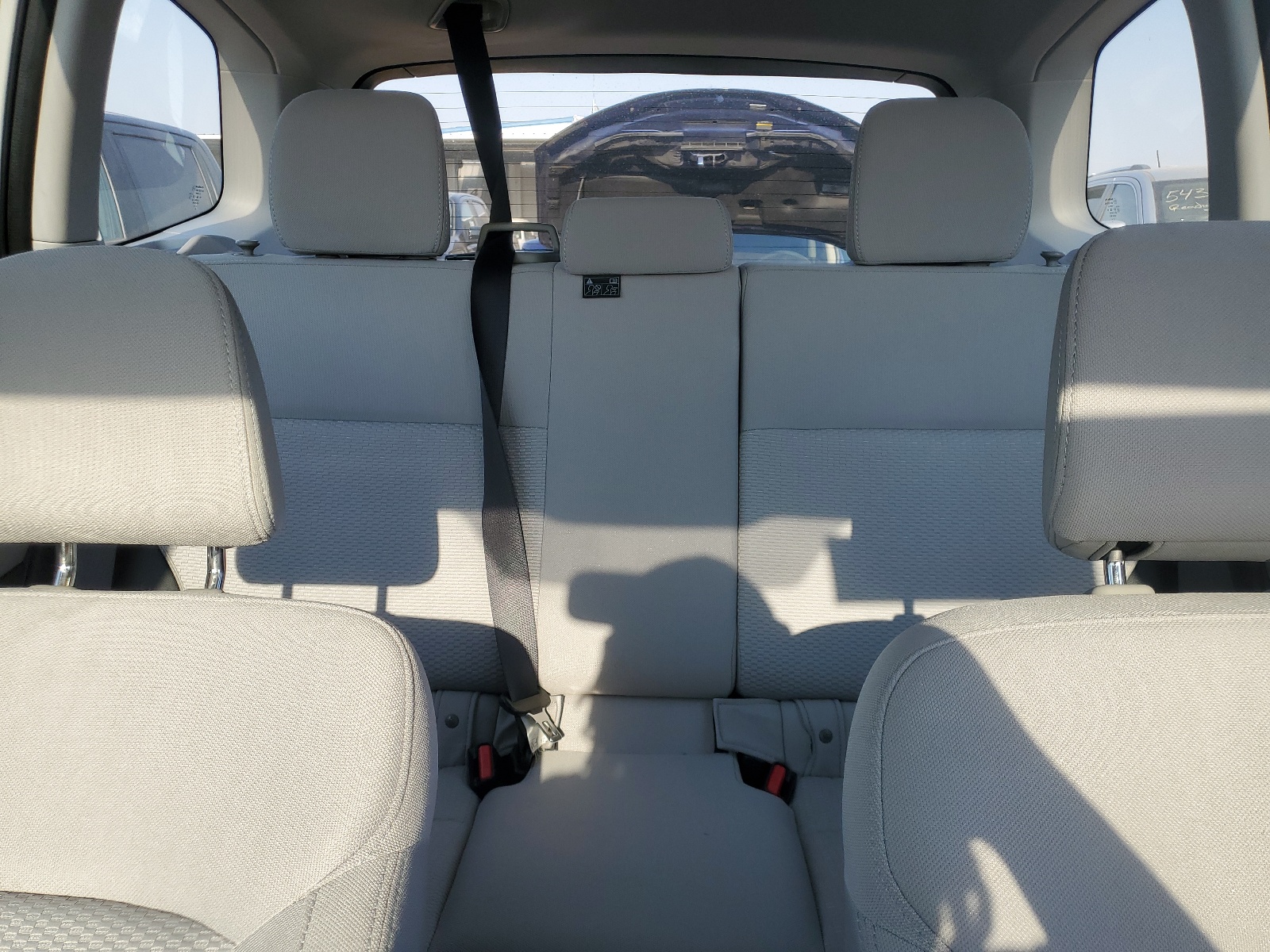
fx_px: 954
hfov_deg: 67.3
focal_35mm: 26
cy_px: 476
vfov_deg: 53.1
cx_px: 635
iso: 50
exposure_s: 1/1000
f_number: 1.5
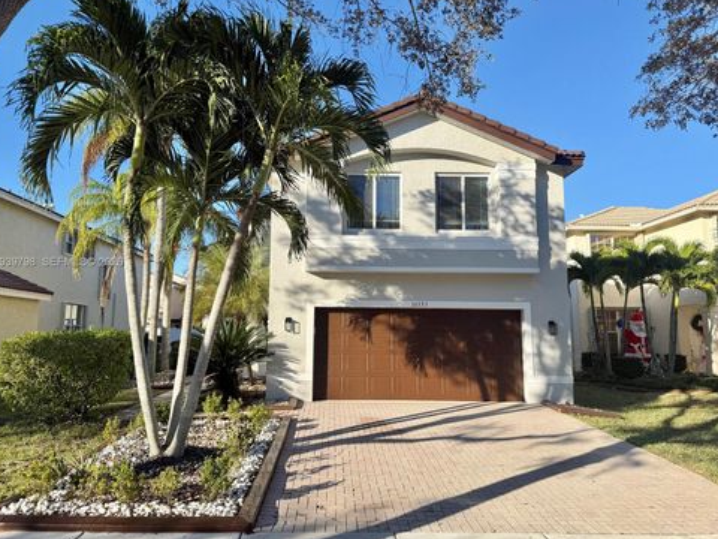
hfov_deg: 69.4
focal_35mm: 25
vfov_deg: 54.9
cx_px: 352
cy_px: 263
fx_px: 519
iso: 80
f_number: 1.78
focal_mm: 6.76
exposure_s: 1/2299
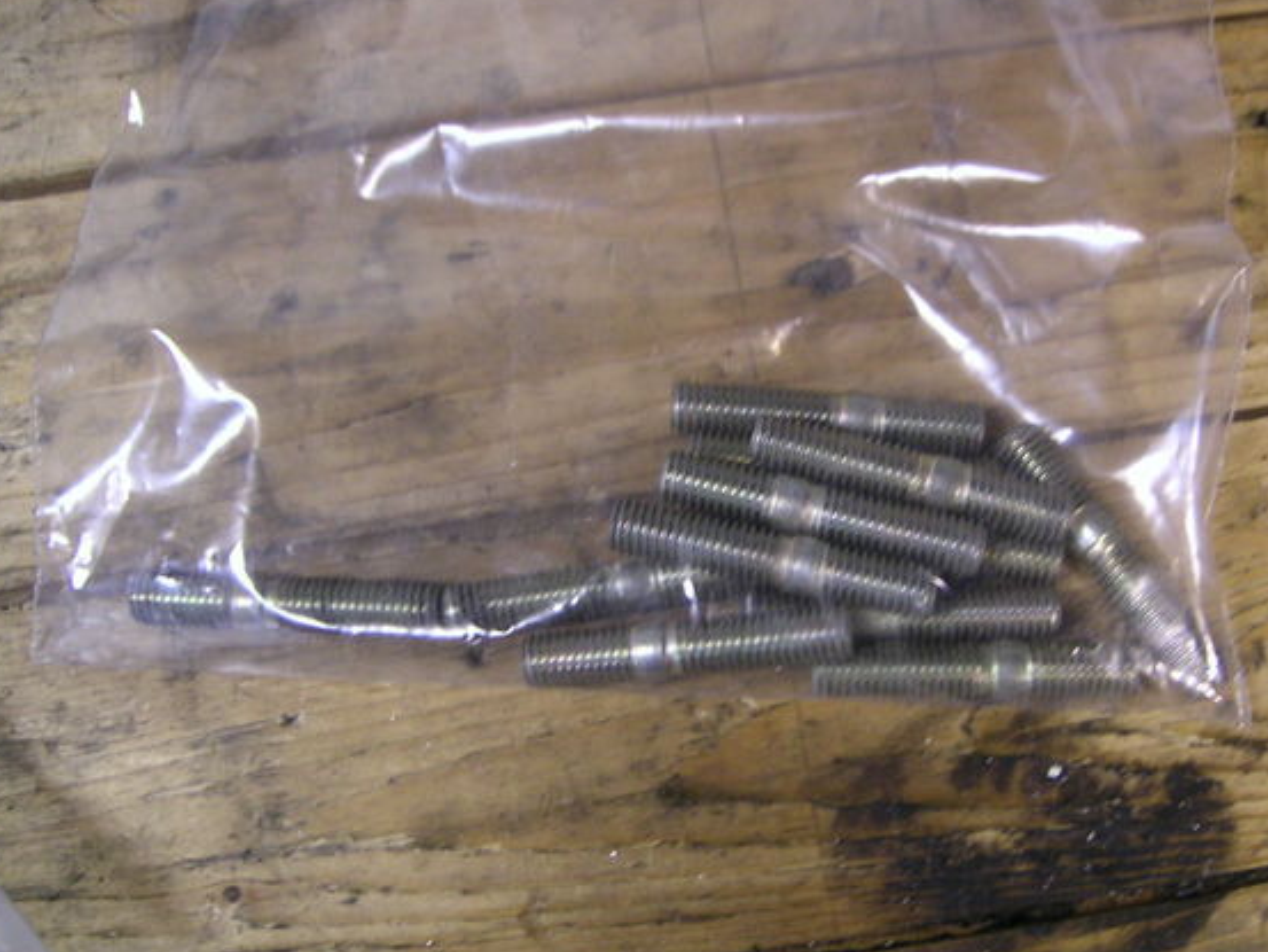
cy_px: 500
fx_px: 1612
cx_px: 702
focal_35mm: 44
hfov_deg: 42.9
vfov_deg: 32.9
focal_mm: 6
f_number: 2.8
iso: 100
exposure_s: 1/8
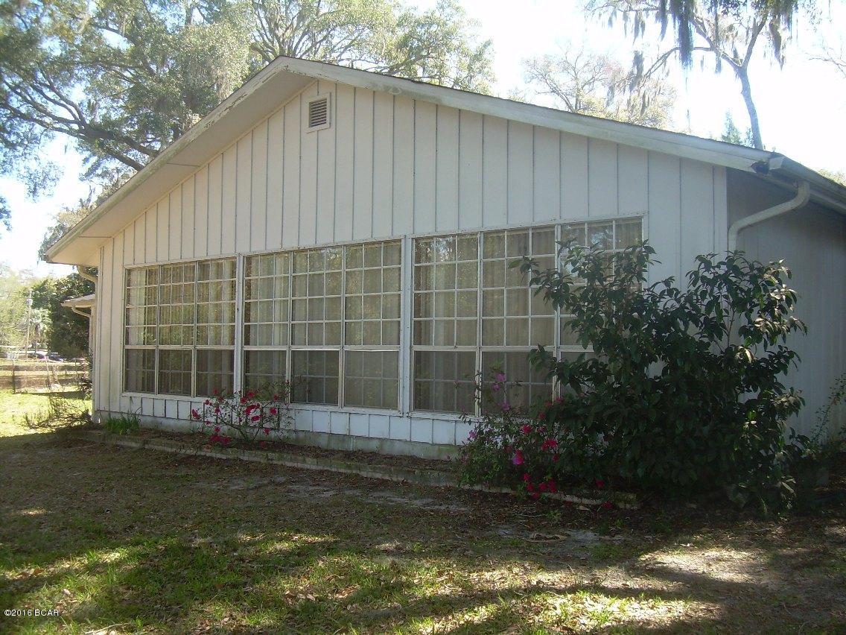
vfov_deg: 37.7
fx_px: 929
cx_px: 423
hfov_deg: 49.0
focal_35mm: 38
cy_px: 318
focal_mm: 6.3
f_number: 2.8
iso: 50
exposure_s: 1/162
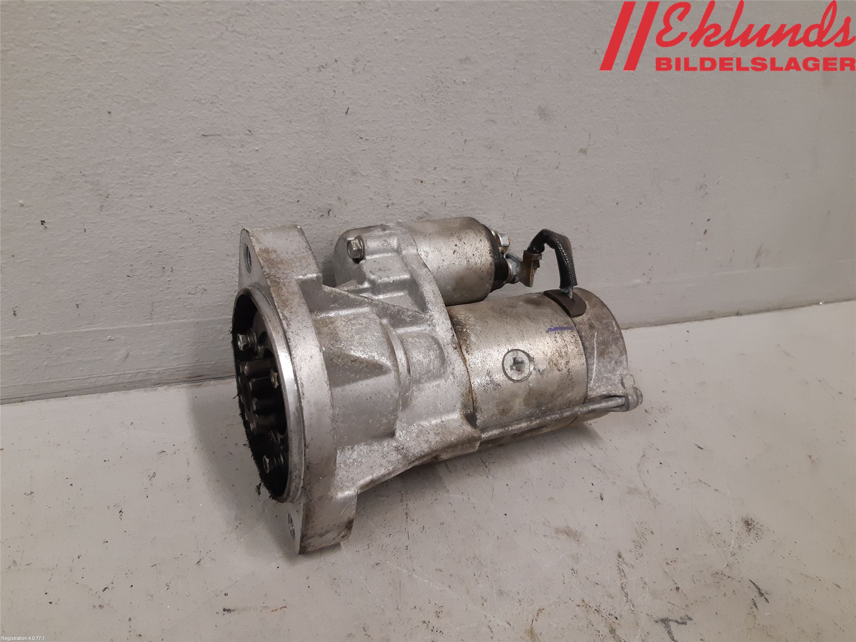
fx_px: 643
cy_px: 321
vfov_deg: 53.1
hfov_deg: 67.3
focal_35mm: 26
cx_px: 428
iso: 125
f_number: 1.7
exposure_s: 1/50
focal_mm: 3.93
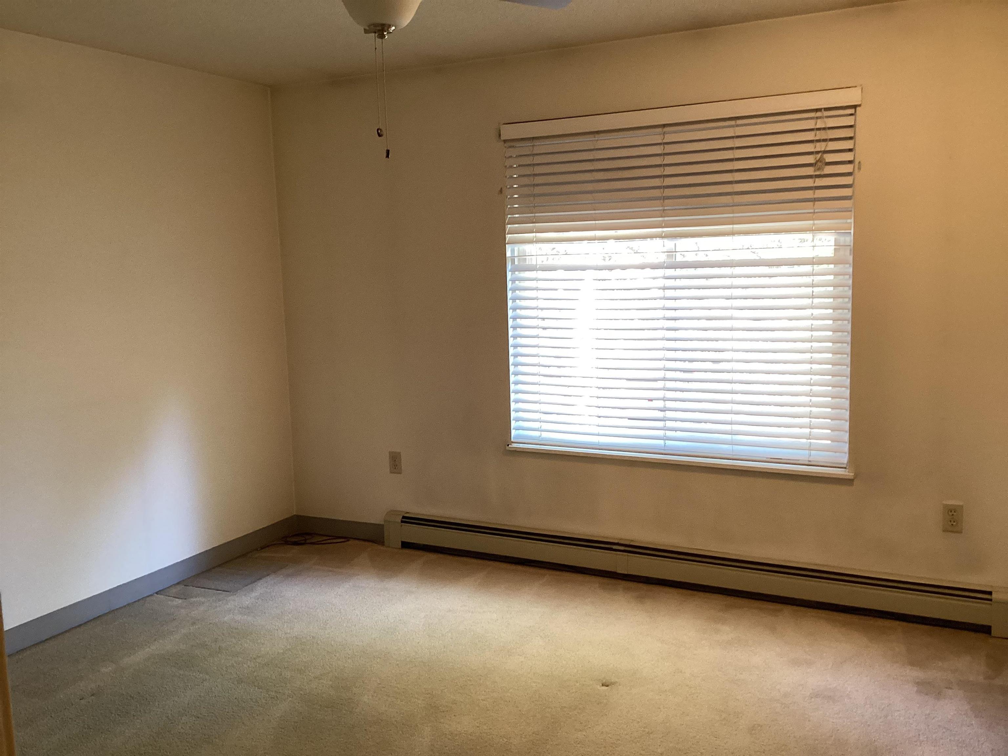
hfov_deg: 58.4
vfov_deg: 45.4
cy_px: 378
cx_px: 504
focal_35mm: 31
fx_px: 903
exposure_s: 1/60
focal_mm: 3.3
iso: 200
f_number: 2.4
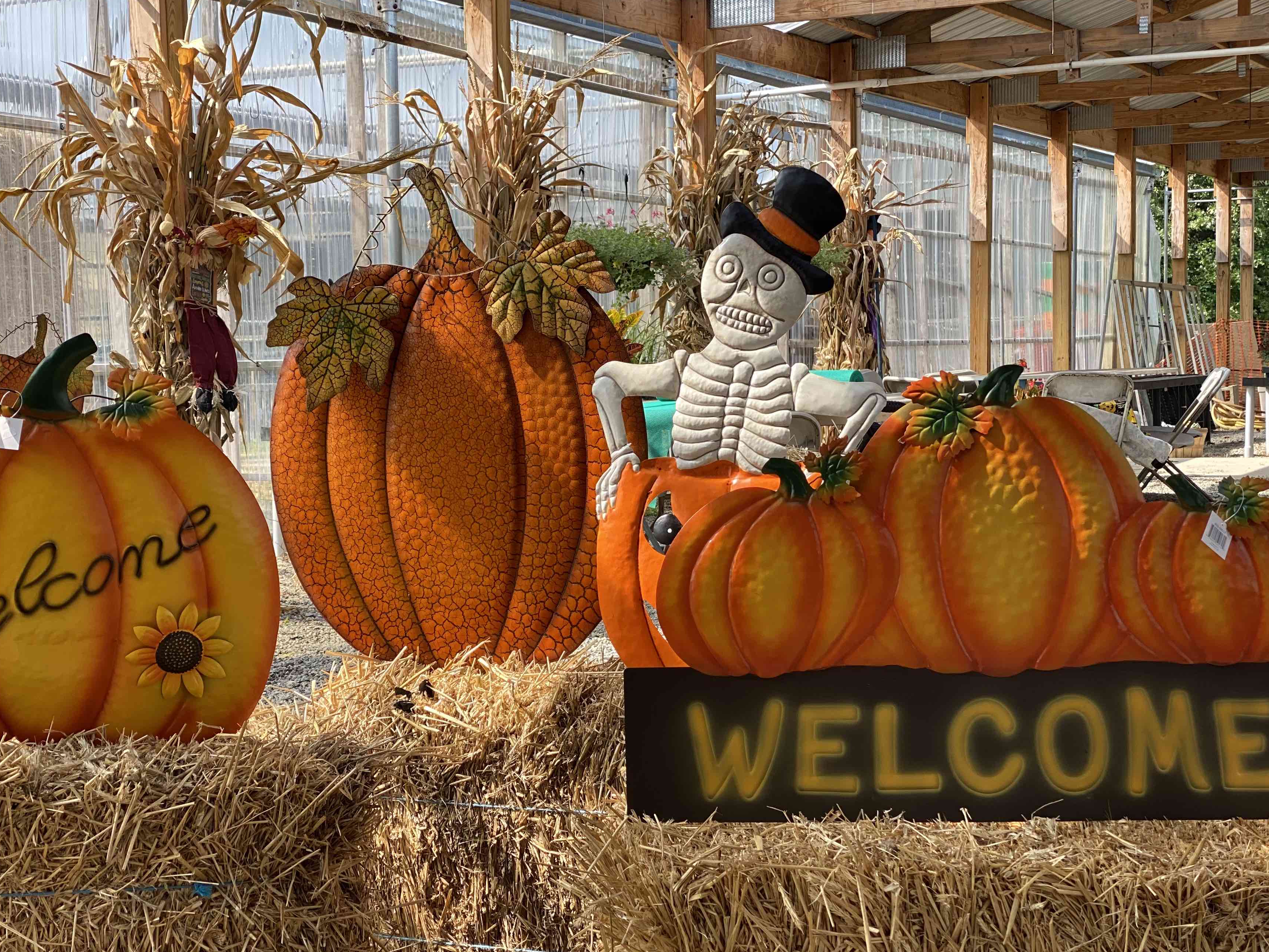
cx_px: 574
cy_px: 525
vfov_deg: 24.0
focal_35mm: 61
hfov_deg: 31.7
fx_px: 2236
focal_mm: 6
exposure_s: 1/196
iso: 20
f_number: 2
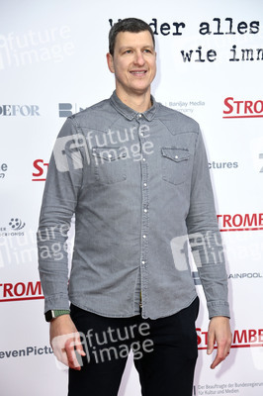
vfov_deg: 22.2
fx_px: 1010
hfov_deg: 14.8
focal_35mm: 92
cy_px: 198
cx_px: 132
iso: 640
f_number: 5.3
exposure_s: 1/250
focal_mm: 92
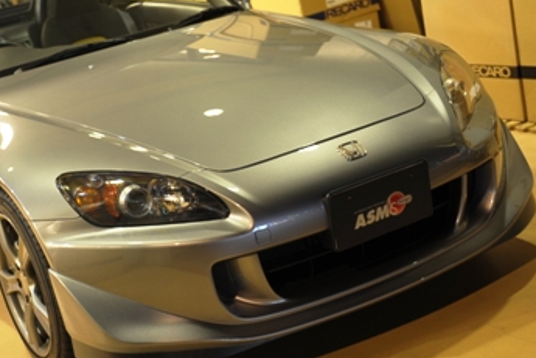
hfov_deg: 27.5
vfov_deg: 18.7
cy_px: 174
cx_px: 180
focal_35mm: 73
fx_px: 1087
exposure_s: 1/2.5
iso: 250
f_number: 2.8
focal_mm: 42
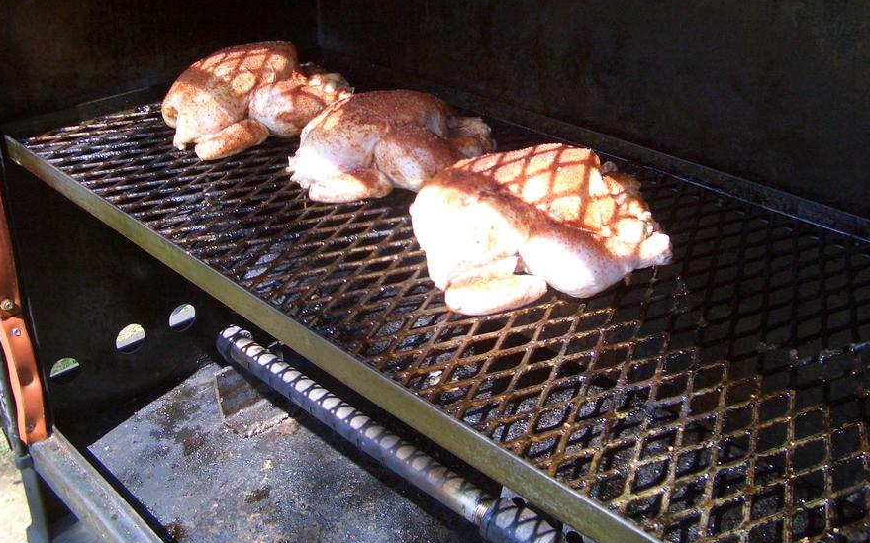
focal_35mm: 38
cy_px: 214
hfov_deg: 51.6
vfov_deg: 33.4
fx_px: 901
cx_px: 436
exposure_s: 1/320
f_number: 2.6
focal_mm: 5.8
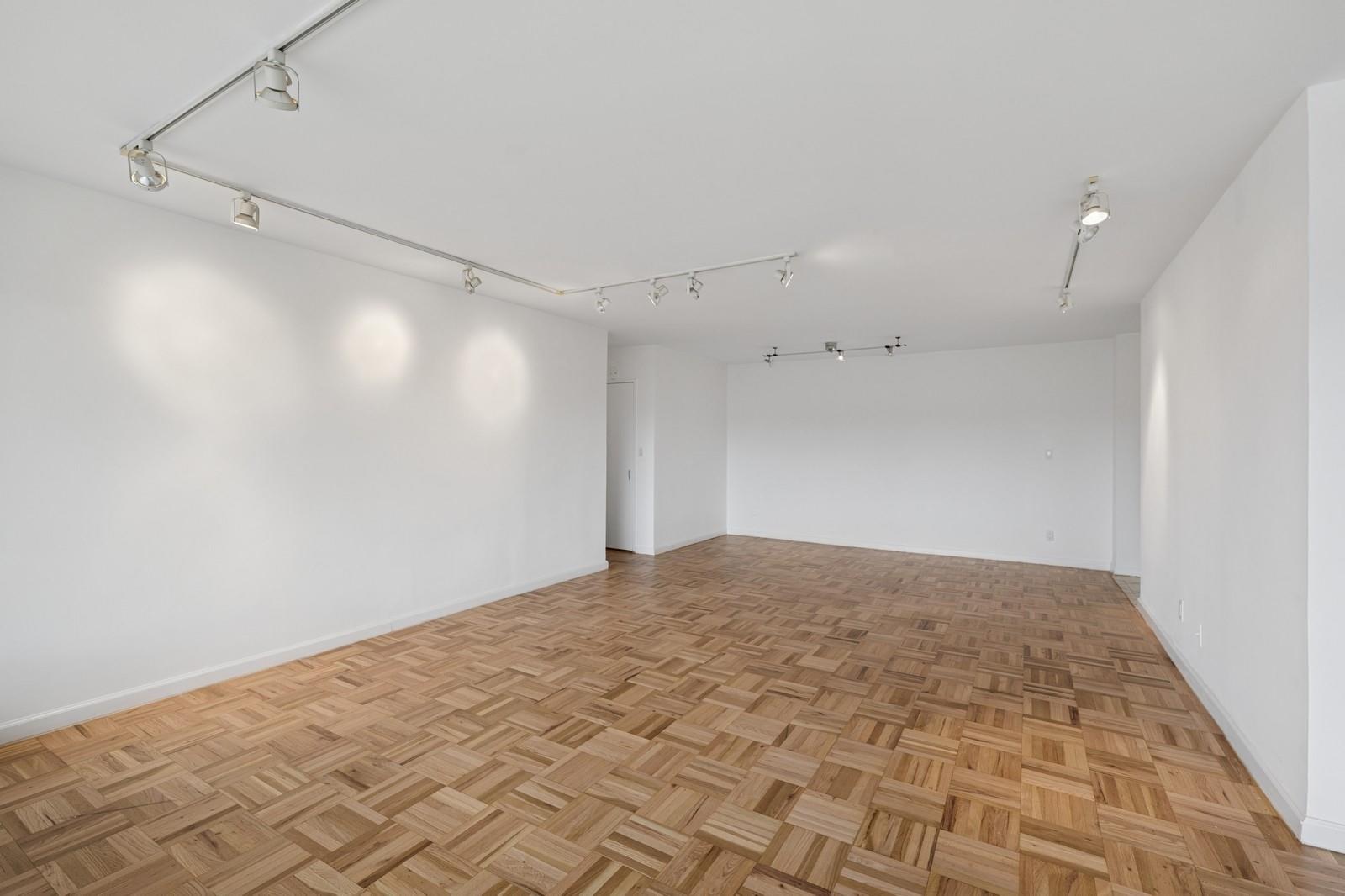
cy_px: 448
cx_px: 672
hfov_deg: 98.6
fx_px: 579
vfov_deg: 75.5
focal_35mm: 16
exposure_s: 1/400
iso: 250
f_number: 8
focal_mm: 15.5
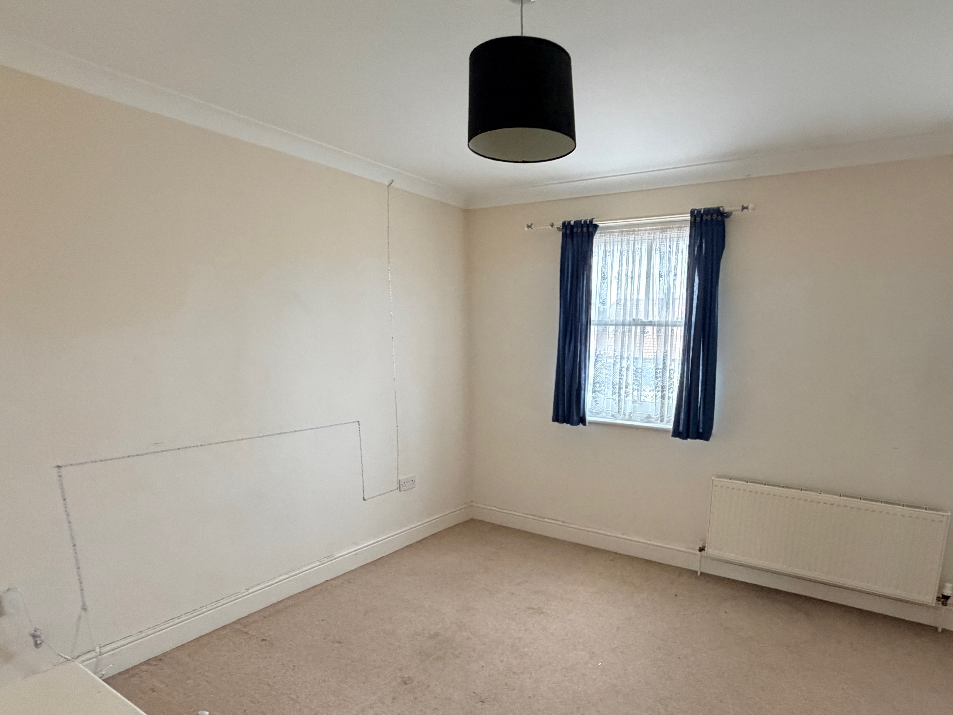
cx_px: 561
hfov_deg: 81.0
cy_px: 440
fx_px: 551
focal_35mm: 20
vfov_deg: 65.2
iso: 640
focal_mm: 2.22
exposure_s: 1/60
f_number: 2.2
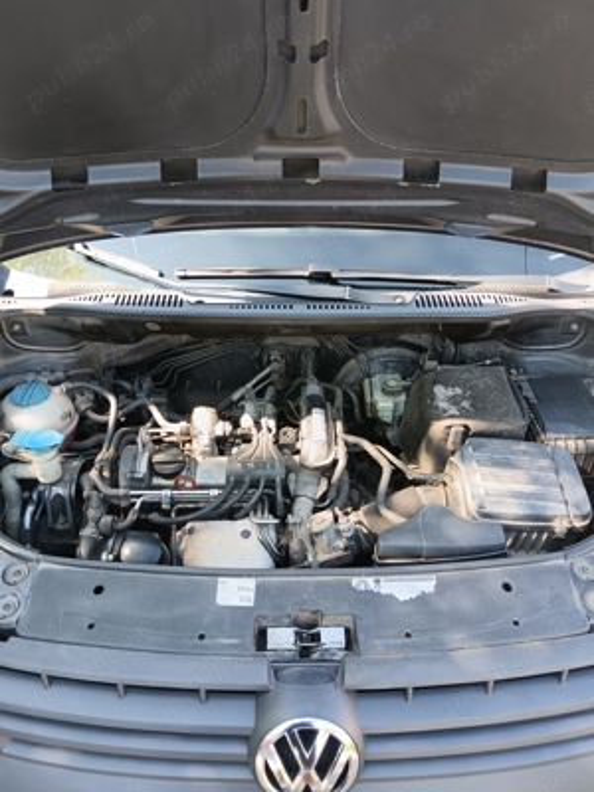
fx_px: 618
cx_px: 297
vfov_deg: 65.3
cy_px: 396
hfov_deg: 51.4
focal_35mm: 27
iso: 261
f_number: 1.9
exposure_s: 1/100
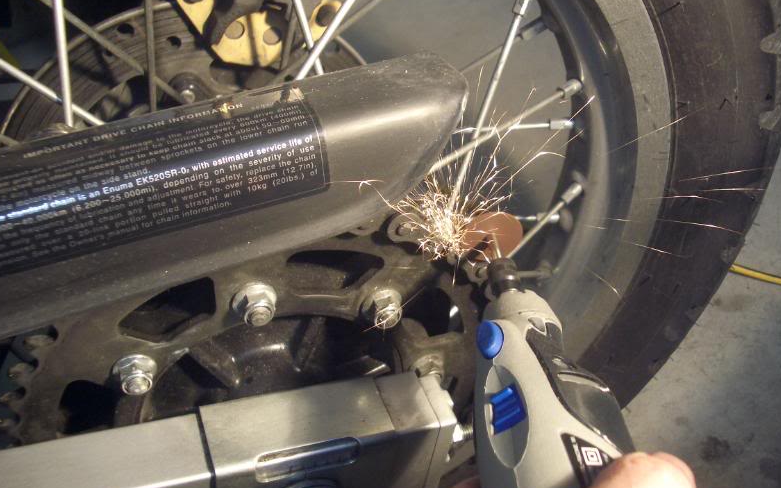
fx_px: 809
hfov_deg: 51.5
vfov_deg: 33.6
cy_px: 242
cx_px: 392
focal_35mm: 38
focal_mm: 5.8
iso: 100
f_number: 2.6
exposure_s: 1/25
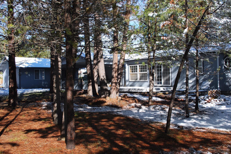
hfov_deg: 49.5
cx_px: 116
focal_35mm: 39
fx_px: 250
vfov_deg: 34.3
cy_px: 77
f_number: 6.3
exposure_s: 1/160
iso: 100
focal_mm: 26
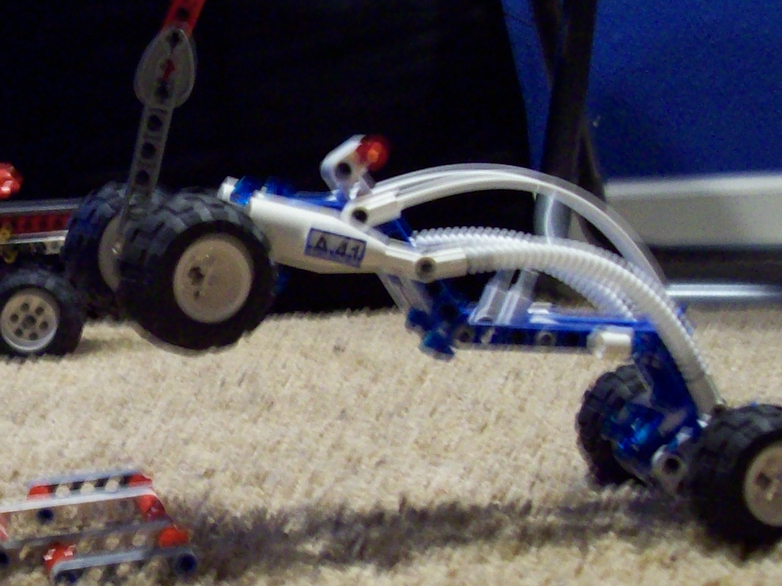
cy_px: 367
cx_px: -17
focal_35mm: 83
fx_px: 1875
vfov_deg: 17.7
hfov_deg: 22.6
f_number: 2.7
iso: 200
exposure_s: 1/8
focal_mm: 6
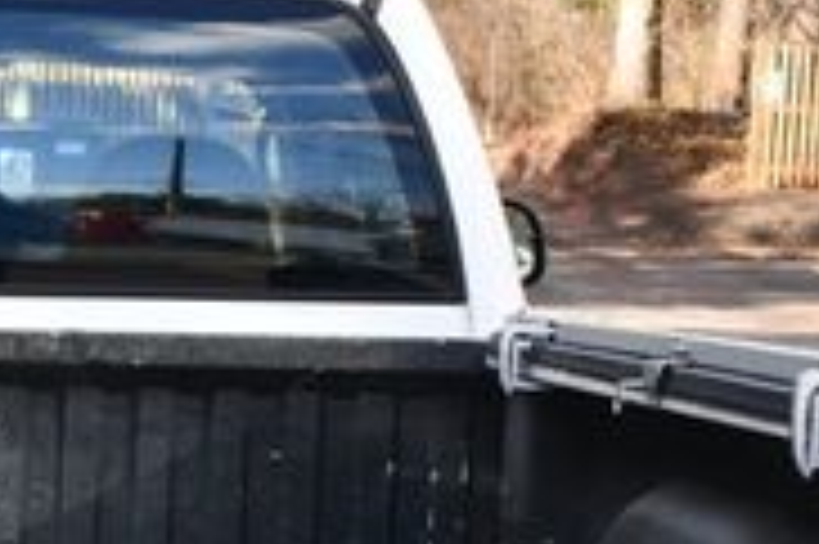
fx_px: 3114
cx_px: -166
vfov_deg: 9.8
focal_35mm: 137
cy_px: 751
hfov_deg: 14.5
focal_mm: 26
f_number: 6.3
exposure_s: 1/250
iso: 200
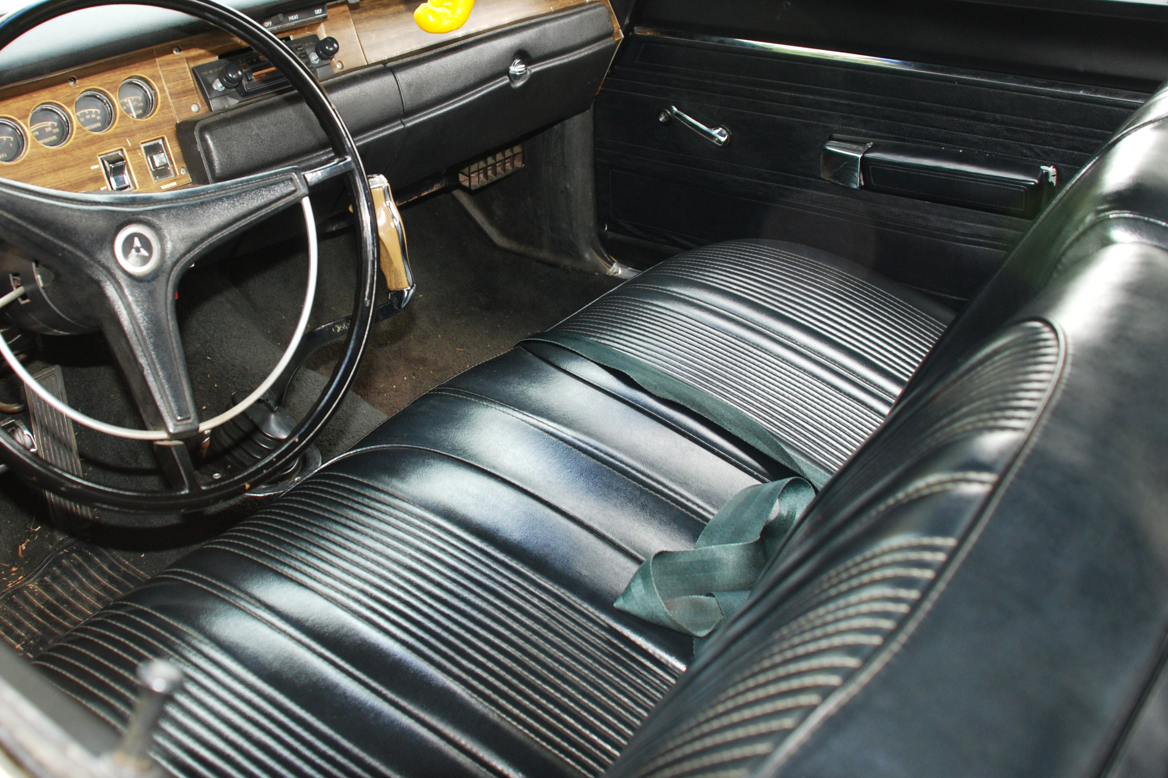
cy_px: 263
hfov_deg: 52.7
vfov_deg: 36.5
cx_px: 453
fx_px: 1168
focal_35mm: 36
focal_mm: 18
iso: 200
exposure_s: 1/60
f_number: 3.5
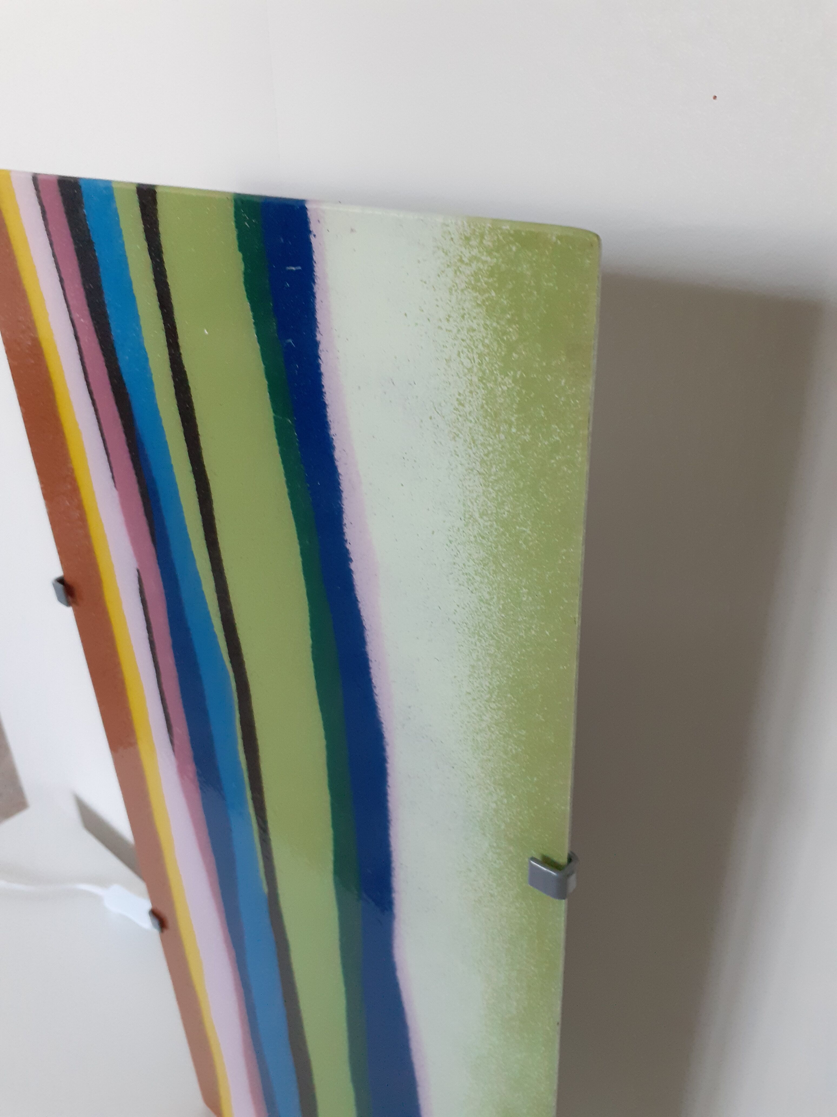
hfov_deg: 51.4
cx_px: 418
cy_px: 558
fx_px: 870
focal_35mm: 27
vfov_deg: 65.3
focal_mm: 3.6
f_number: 1.9
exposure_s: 1/60
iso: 250
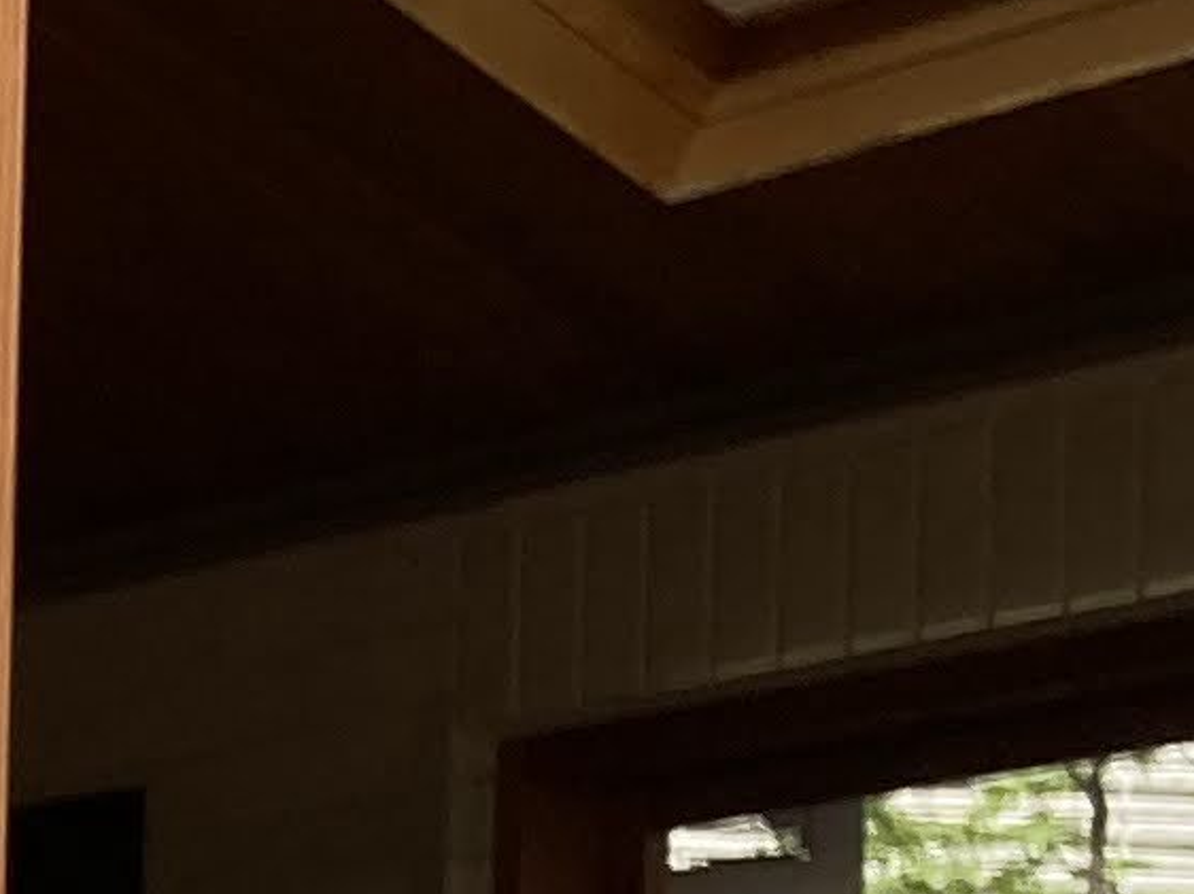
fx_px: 6930
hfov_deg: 7.9
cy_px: 2066
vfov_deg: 7.0
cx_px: -2913
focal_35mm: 201
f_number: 1.8
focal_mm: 4
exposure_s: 1/521
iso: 20
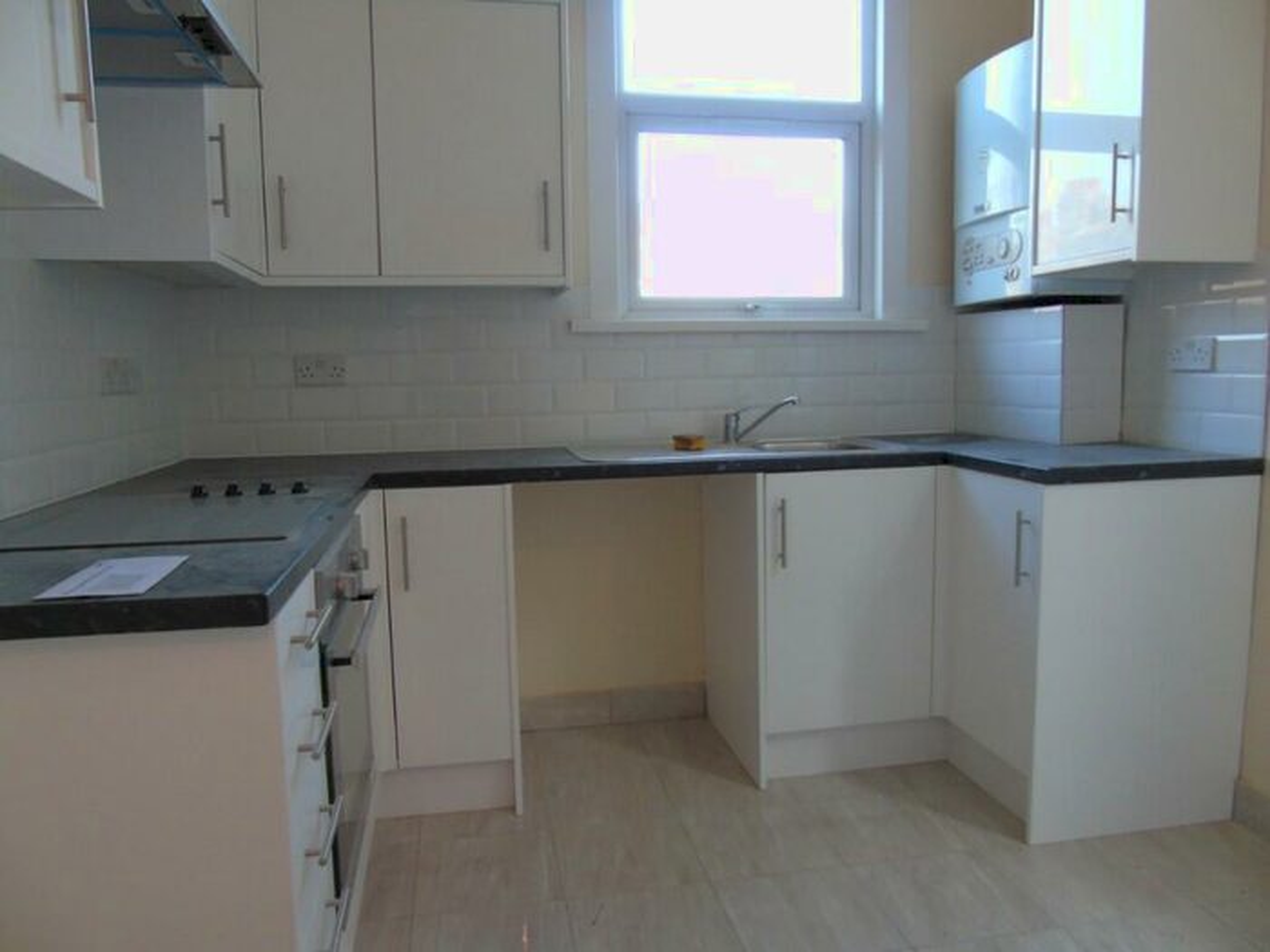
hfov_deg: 69.4
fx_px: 917
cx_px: 635
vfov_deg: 54.9
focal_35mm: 25
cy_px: 476
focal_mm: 4.4
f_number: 3.4
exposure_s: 1/40
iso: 250
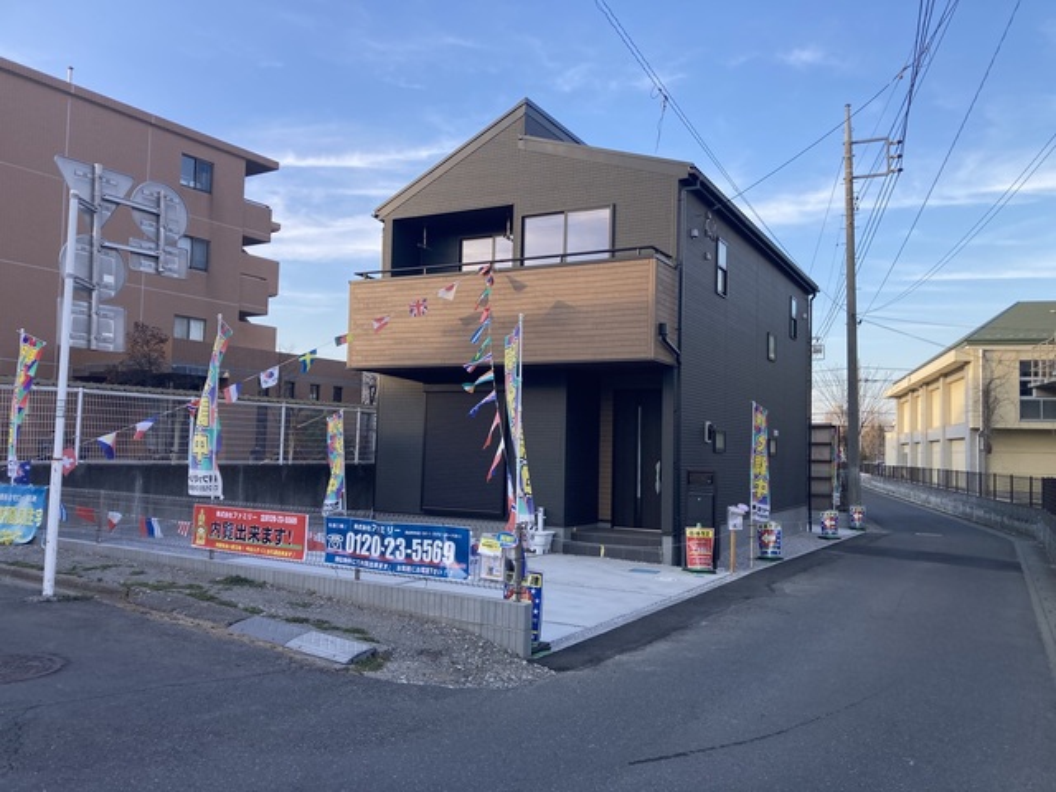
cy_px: 396
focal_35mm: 28
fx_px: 854
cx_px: 528
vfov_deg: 49.7
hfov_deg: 63.4
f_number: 1.8
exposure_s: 1/372
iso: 20
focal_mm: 3.99
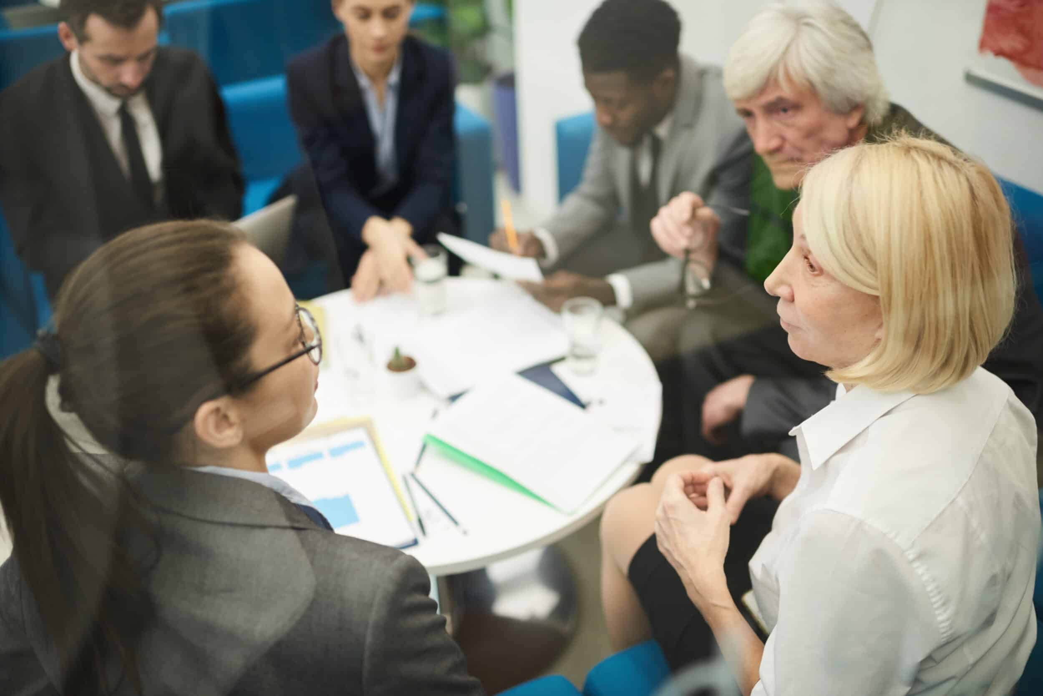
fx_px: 1014
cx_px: 522
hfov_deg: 54.4
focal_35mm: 35
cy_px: 348
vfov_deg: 37.9
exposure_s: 1/125
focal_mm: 35
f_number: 1.8
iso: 500
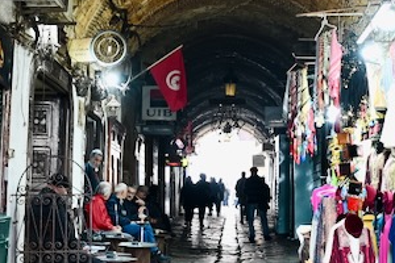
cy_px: 57
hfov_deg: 23.0
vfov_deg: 15.4
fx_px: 965
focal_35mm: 88
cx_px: 255
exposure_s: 1/25
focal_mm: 24
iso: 400
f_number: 4
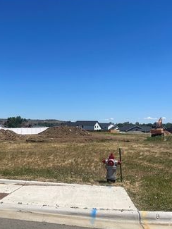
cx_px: 44
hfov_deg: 35.2
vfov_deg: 46.7
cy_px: 126
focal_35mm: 40
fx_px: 265
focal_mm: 4.2
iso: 32
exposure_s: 1/6494
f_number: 1.6
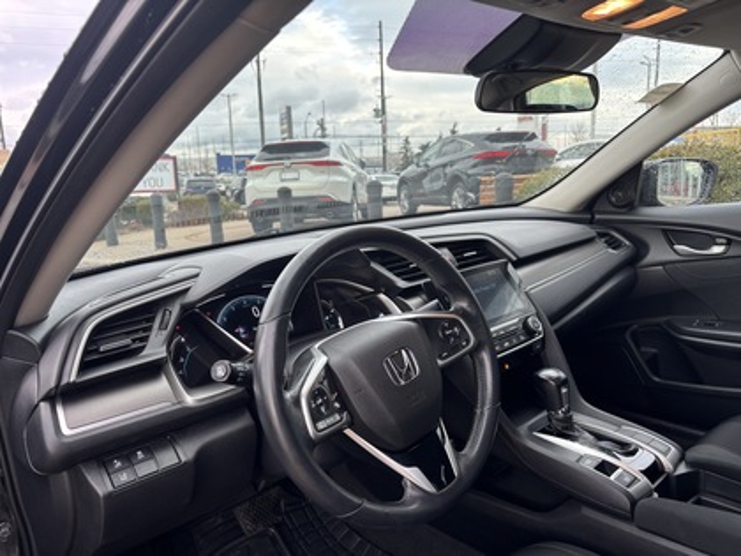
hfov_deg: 67.3
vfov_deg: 53.1
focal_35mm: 26
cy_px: 278
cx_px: 370
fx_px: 557
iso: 50
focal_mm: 5.96
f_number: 1.6
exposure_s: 1/121
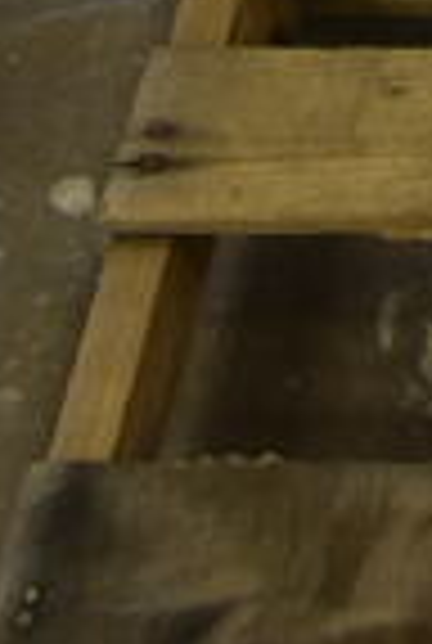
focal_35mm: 172
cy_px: -822
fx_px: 3081
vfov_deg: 10.5
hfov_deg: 7.1
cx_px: 1332
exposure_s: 1/30
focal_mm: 18
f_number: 3.5
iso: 400
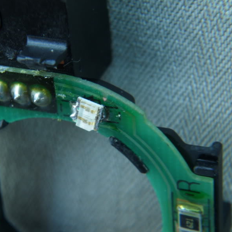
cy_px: 114
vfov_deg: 28.6
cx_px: 91
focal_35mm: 60
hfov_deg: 28.5
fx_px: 455
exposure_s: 1/6
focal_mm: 9
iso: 80
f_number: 4.3
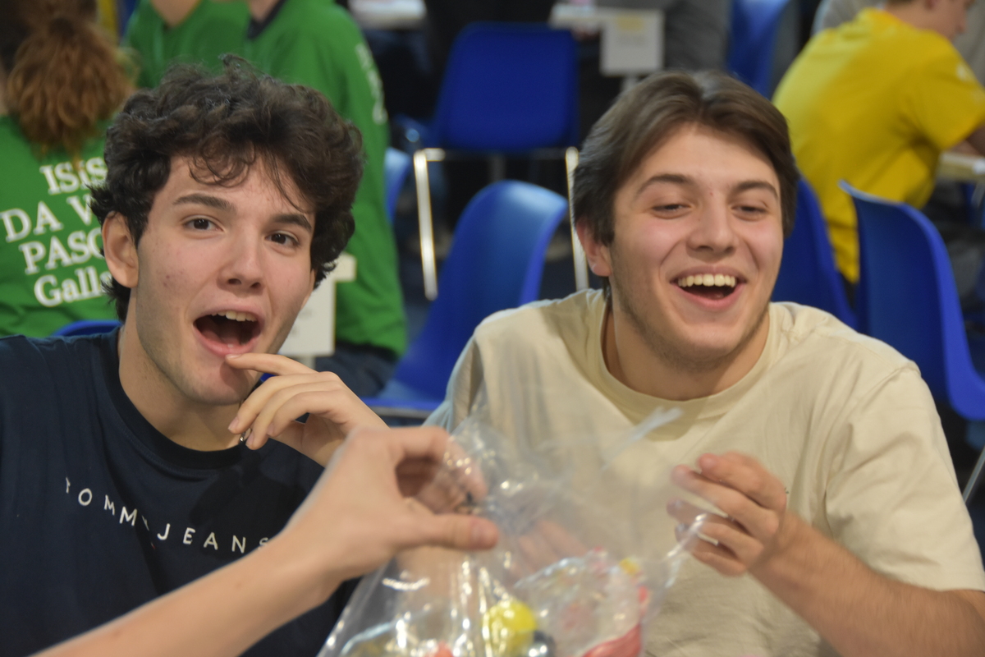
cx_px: 492
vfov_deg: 12.2
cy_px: 328
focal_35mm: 112
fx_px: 3078
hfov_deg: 18.2
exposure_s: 1/60
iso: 1100
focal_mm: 75
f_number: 5
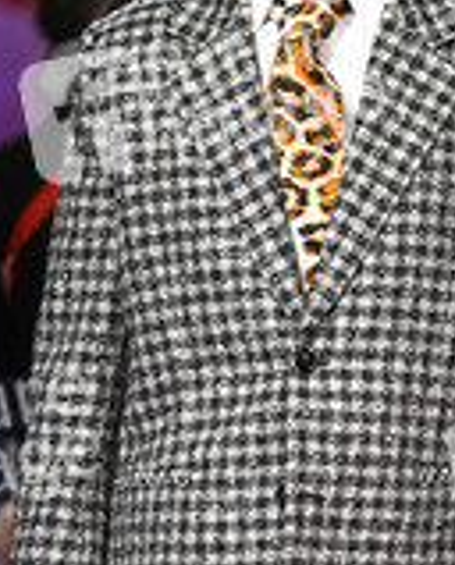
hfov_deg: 3.1
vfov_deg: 3.9
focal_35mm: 494
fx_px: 8284
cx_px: 306
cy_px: 277
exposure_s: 1/200
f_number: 5.6
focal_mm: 210
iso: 5000
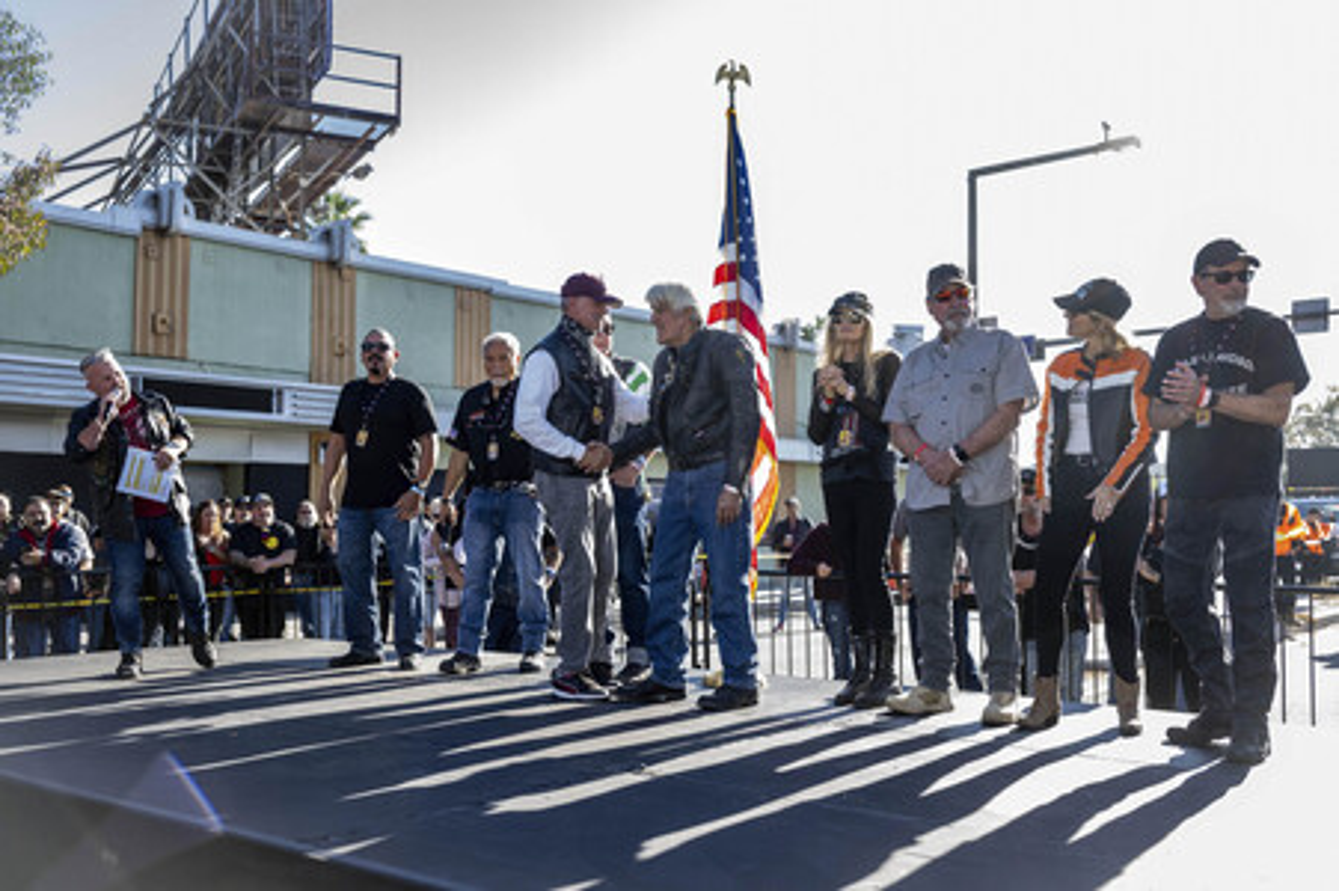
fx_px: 1264
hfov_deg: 55.8
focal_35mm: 34
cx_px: 670
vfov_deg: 38.8
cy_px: 446
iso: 400
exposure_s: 1/200
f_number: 5.6
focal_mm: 34
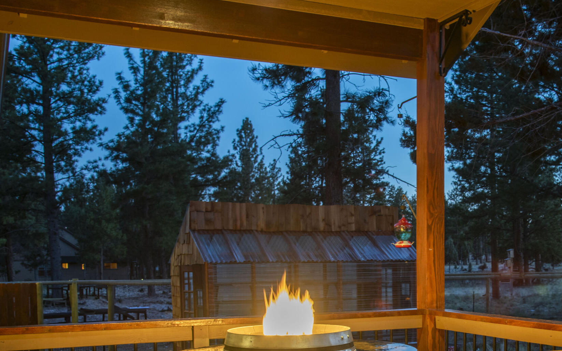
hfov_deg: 37.9
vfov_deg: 24.3
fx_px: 796
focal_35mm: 52
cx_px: 419
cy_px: 301
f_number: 8
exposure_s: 1.3
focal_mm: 28
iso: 200
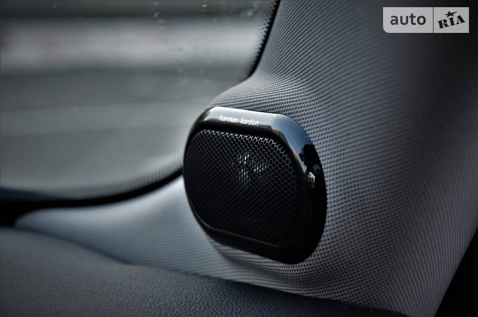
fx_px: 1232
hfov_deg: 22.0
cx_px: 239
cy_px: 158
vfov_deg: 14.6
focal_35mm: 93
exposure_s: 1/60
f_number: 5.3
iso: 450
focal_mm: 62
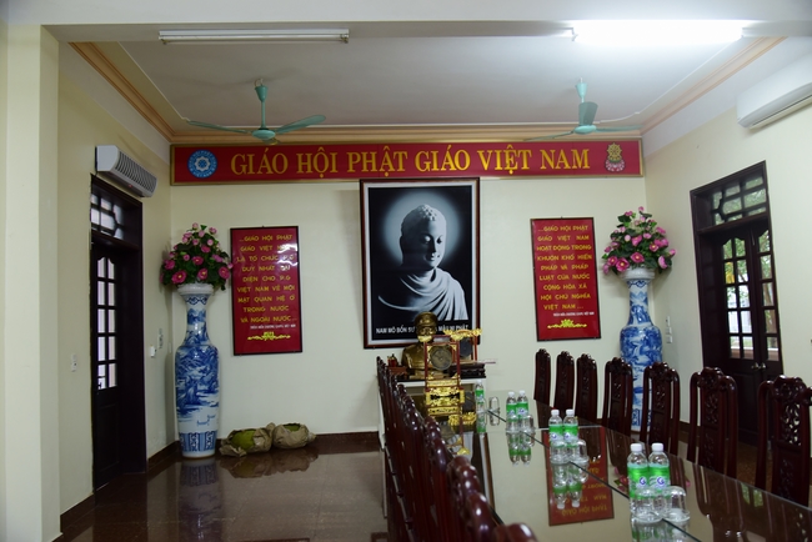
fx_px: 677
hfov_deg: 61.9
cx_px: 406
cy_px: 271
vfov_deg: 43.6
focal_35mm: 30
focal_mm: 30
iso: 1000
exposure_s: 1/20
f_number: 4
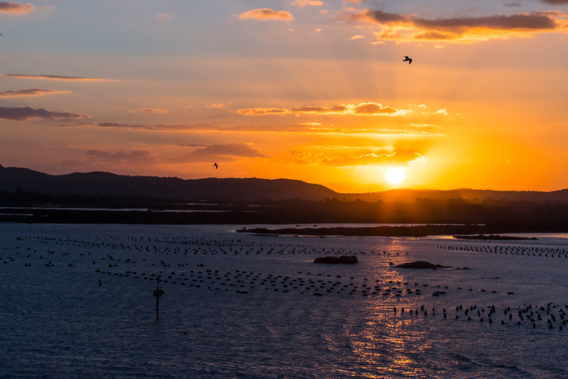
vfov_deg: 13.1
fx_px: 1651
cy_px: 145
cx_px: 227
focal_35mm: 105
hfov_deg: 19.5
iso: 500
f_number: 20
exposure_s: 1/250
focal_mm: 55
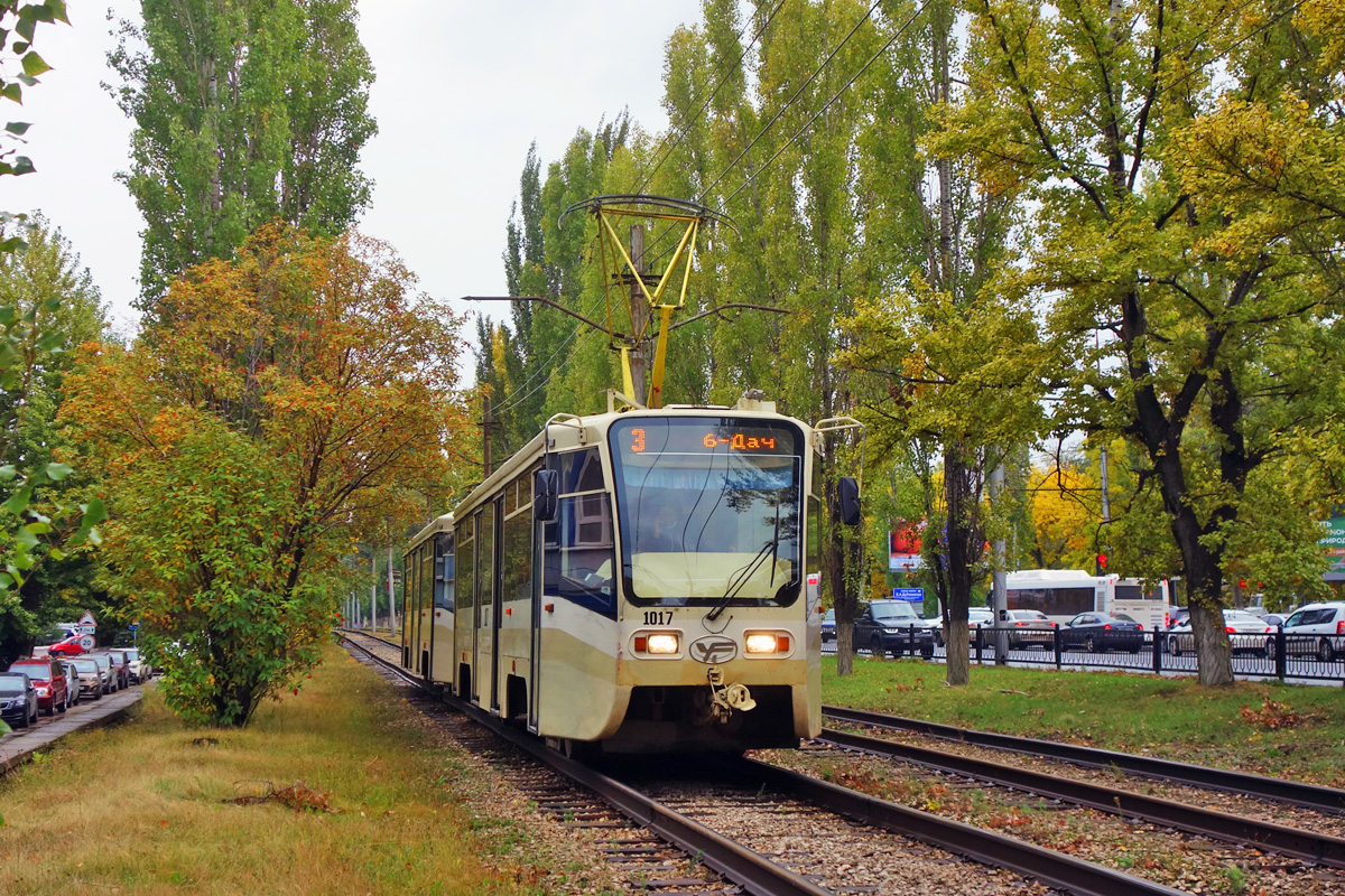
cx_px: 672
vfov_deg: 31.9
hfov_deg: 46.4
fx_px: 1569
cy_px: 448
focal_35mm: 42
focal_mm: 15.64
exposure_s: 1/500
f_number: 3.5
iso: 125
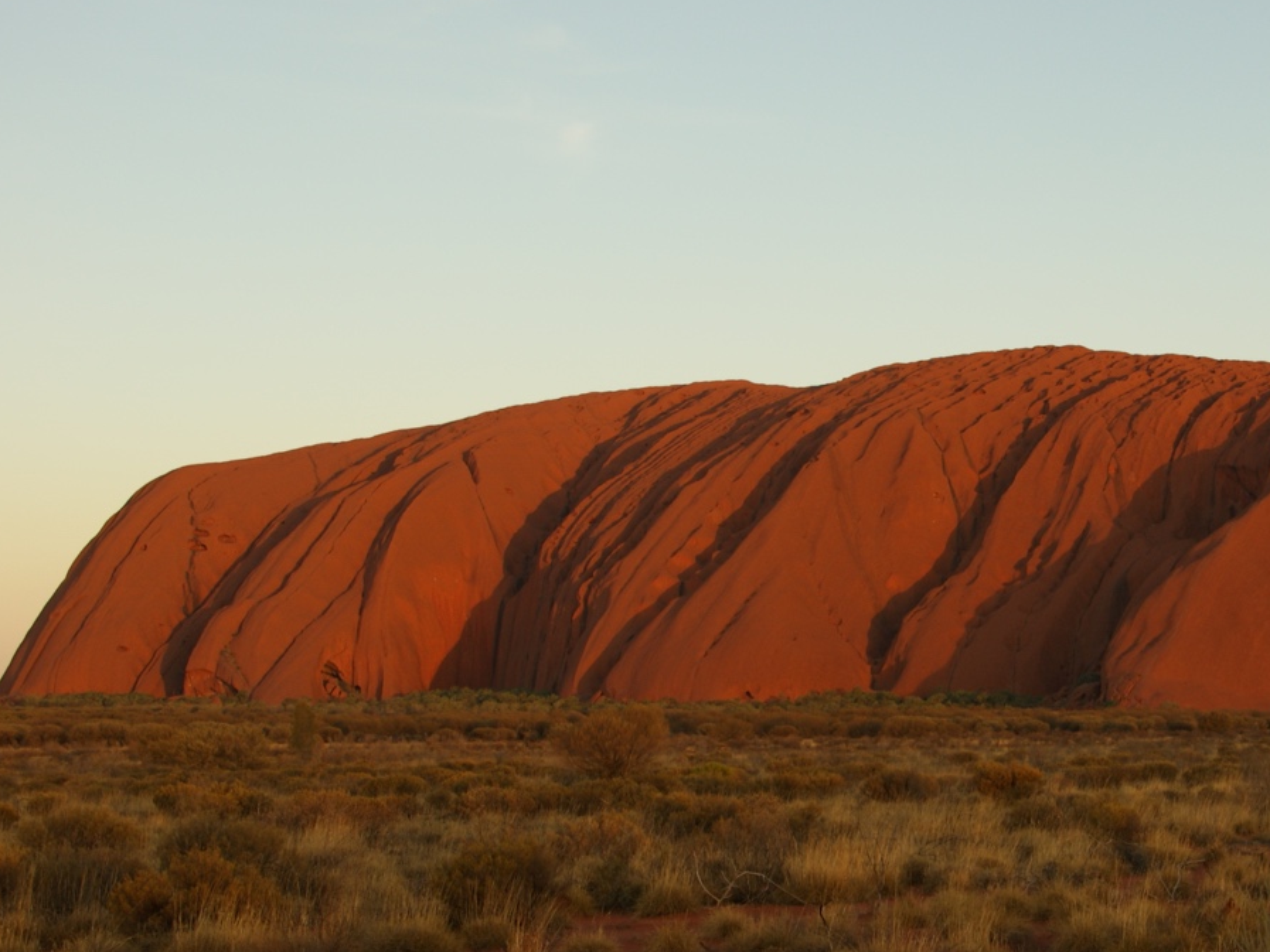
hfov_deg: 26.6
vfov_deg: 20.4
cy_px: 601
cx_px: 987
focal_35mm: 72
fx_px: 2642
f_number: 7.1
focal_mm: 28
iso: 100
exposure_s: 1/60
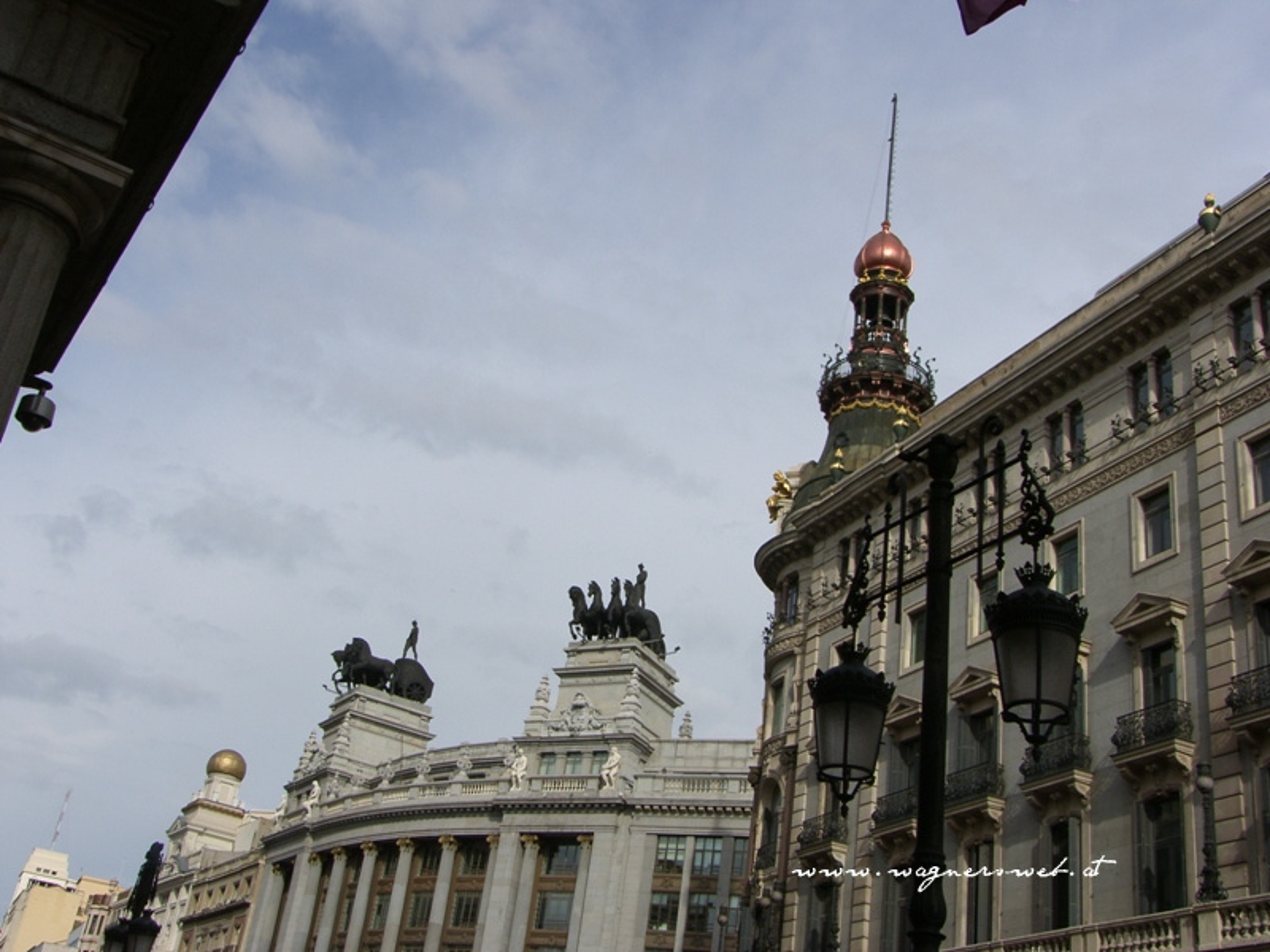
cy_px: 476
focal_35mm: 40
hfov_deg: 46.8
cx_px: 635
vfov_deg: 36.0
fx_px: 1468
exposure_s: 1/400
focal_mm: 10.3
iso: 50
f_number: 8
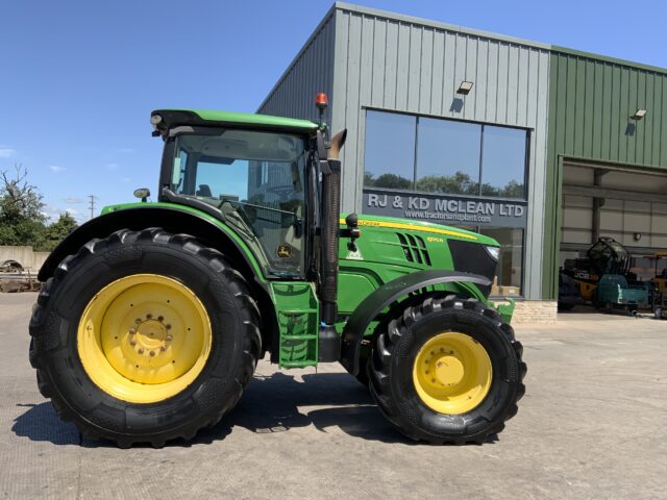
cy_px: 250
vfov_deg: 48.2
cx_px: 334
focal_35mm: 29
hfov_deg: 61.7
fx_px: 559
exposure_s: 1/1412
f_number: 1.8
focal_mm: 3
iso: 16
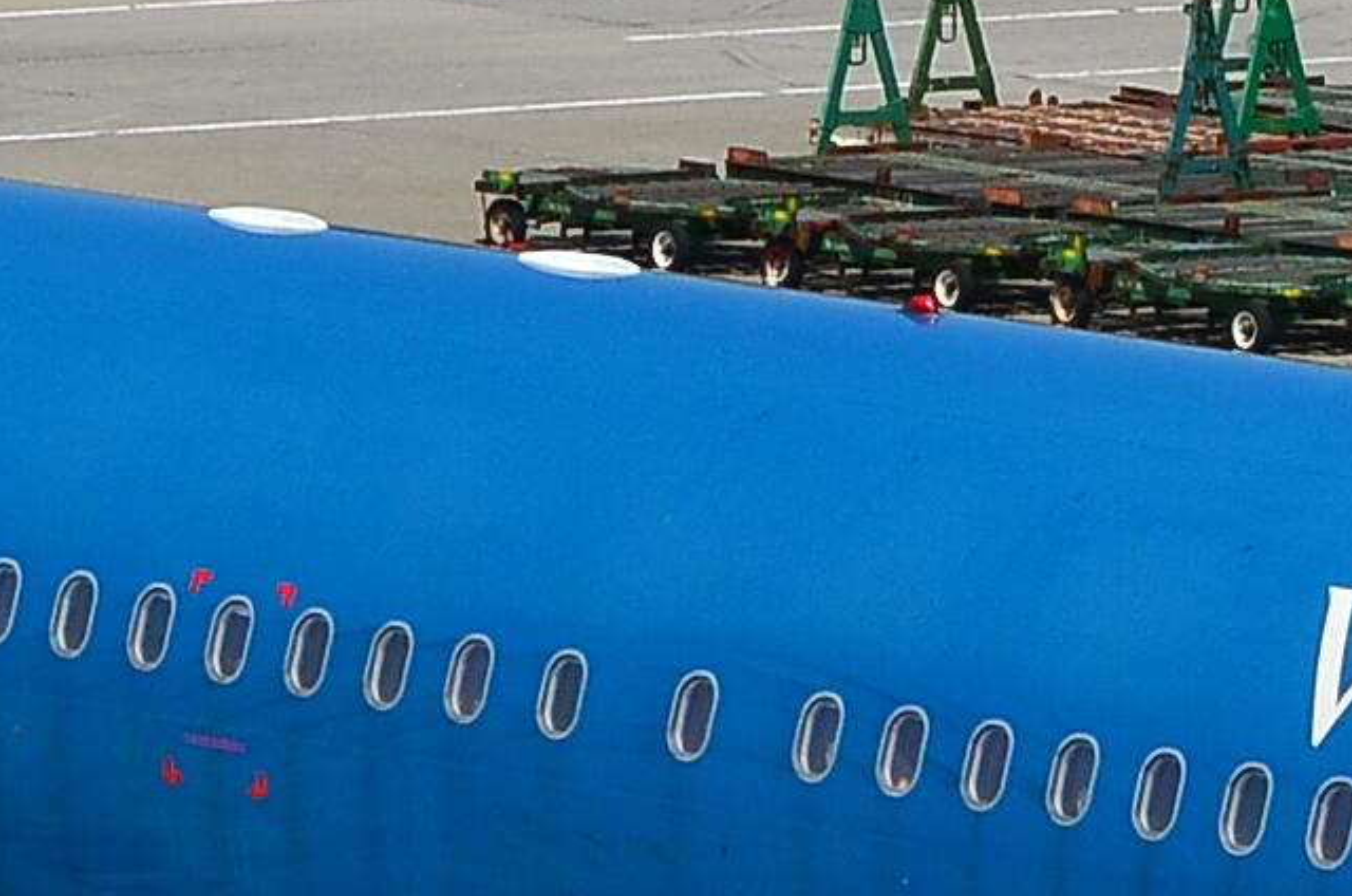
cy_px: -66
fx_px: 22713
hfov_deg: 3.4
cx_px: 1046
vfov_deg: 2.3
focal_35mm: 606
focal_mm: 70
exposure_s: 1/1000
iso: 200
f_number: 8
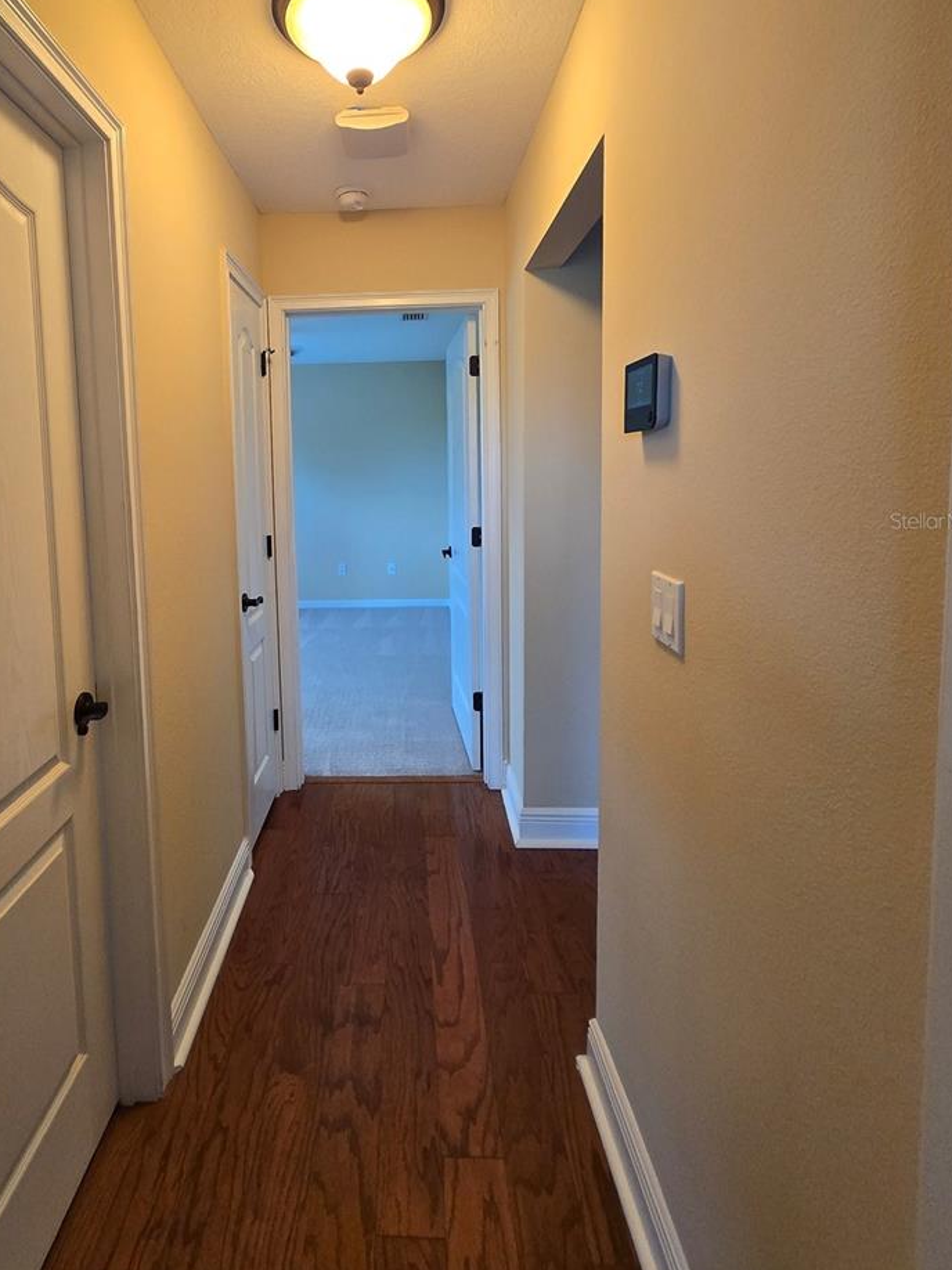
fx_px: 624
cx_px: 365
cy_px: 520
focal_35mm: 17
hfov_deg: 73.6
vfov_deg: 90.1
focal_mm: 1.7
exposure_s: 1/60
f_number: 2.2
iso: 160
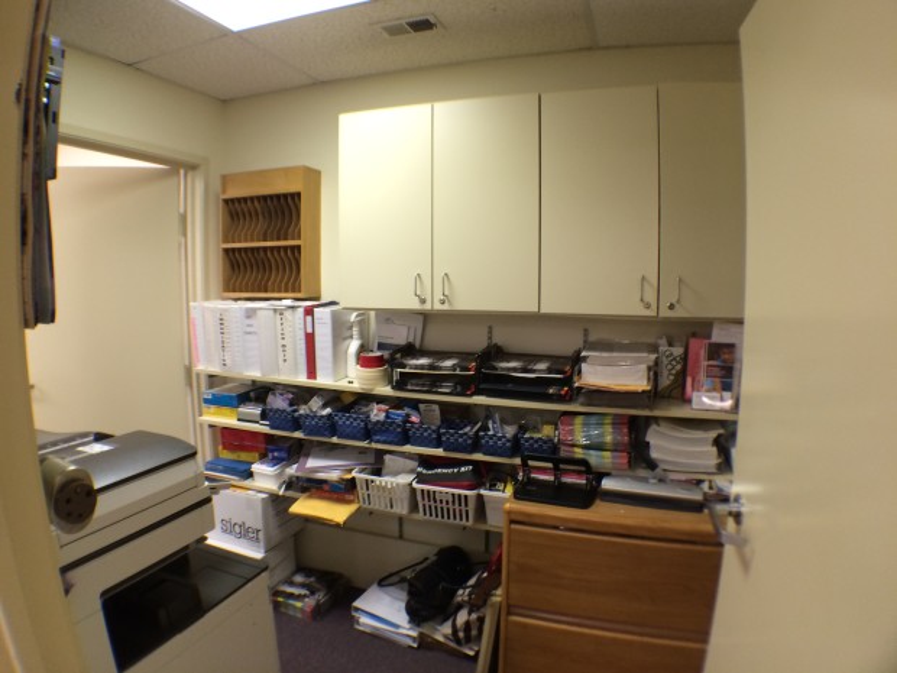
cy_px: 336
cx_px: 448
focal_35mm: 29
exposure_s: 1/30
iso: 100
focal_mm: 4.15
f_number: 2.2
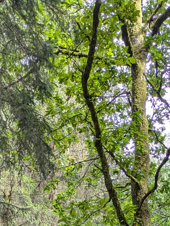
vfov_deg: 18.1
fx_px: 582
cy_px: 389
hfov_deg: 16.4
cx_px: 144
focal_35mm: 89
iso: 53
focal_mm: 5.43
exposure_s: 1/100
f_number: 1.89
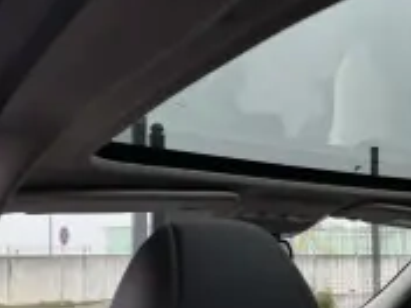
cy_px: 247
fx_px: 582
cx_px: 411
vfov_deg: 29.0
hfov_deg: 35.2
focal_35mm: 49
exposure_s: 1/792
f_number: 1.78
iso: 80
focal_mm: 6.76
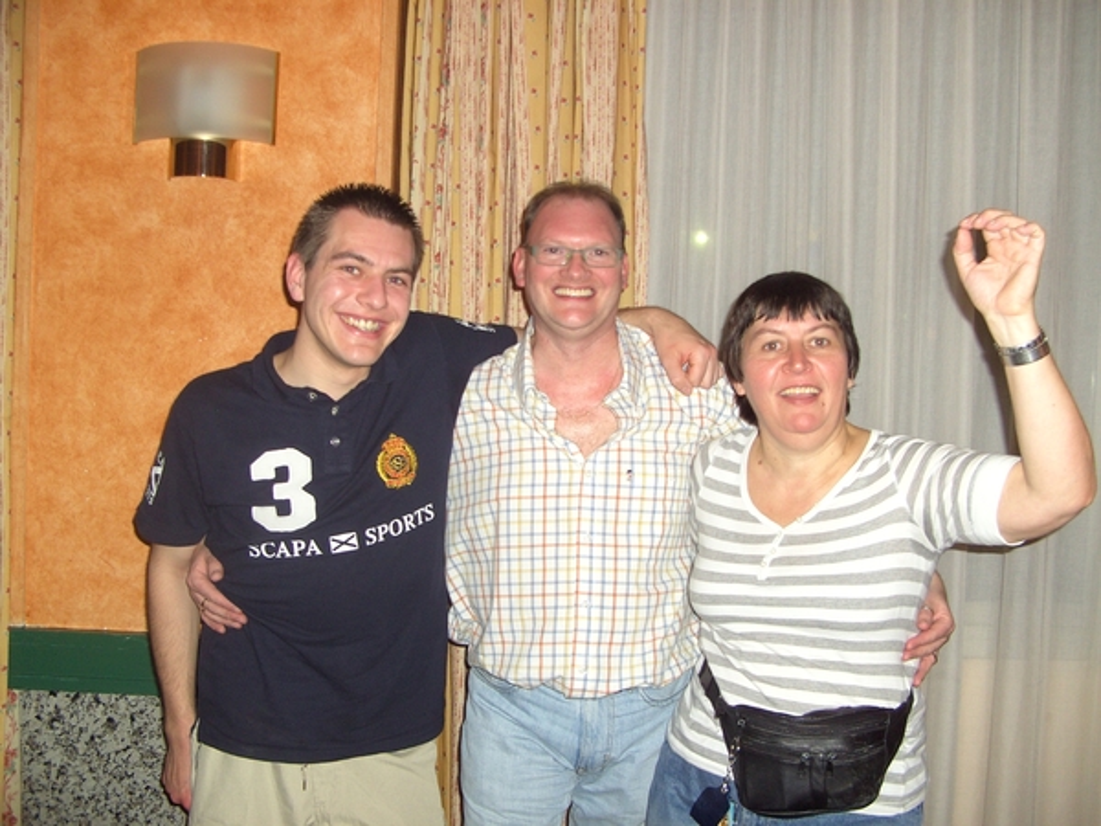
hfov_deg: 50.1
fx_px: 1177
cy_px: 413
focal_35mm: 37
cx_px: 550
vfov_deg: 38.7
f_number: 2.8
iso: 100
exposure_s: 1/50
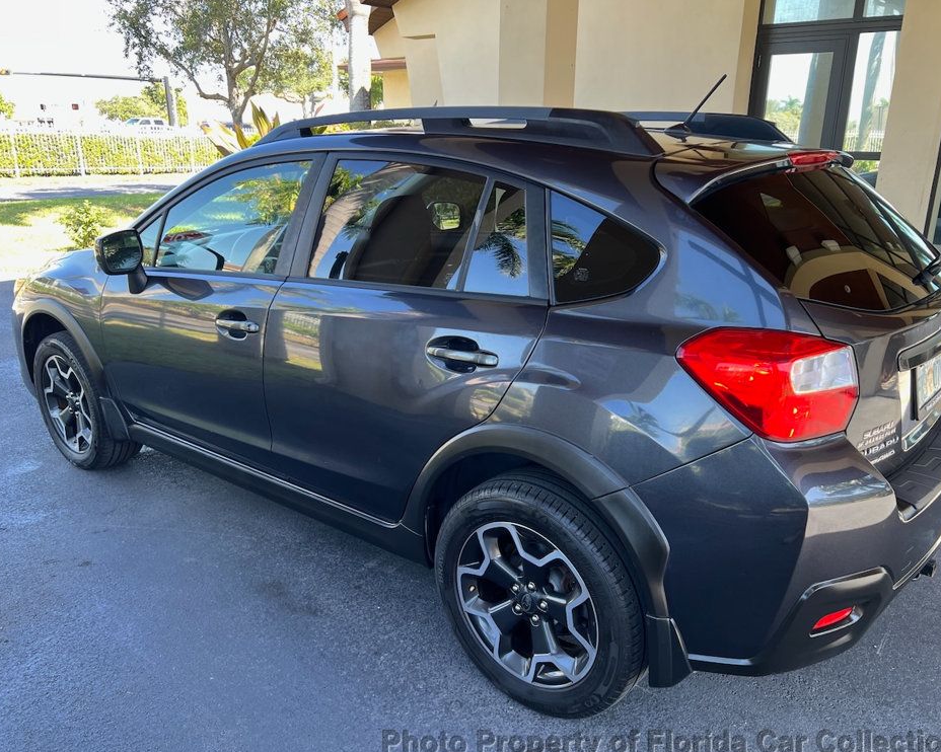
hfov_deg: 62.2
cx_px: 495
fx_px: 780
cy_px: 388
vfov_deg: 51.5
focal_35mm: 28
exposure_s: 1/121
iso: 40
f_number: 1.5
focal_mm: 5.7
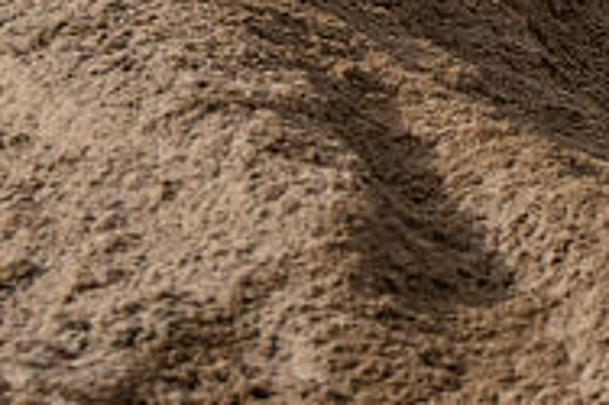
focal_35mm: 790
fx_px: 13352
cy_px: -227
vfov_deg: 1.7
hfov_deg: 2.6
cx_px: 1892
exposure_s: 1/1250
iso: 250
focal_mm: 120
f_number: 6.3
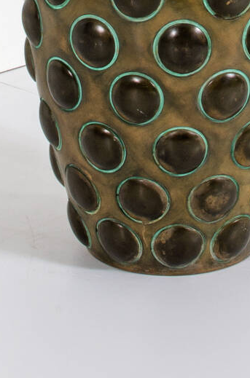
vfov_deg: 9.3
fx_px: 2243
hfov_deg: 6.4
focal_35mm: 214
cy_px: -216
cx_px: 174
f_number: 18
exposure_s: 1/160
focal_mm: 35
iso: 125
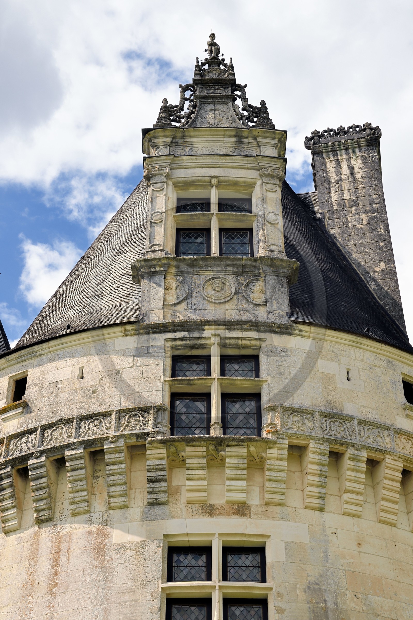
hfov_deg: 24.6
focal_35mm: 55
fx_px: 947
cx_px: 206
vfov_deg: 36.3
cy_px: 310
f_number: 13
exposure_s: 1/250
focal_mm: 55
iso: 200
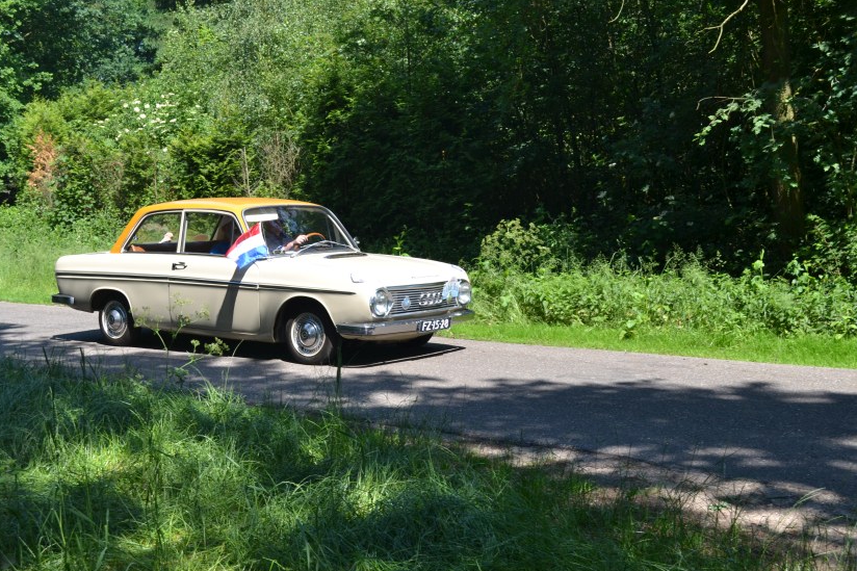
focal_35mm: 51
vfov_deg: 26.5
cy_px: 259
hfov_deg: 38.8
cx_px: 380
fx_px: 1214
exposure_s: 1/160
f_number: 6.3
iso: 100
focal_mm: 28
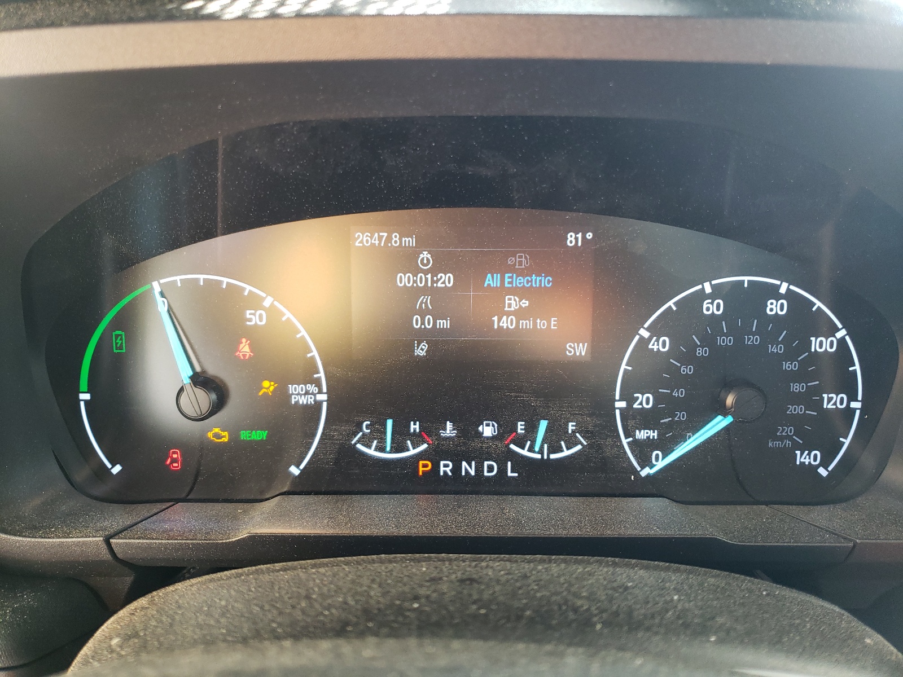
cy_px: 338
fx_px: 678
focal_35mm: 26
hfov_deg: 67.3
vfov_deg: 53.1
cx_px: 452
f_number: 1.5
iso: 116
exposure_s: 1/50
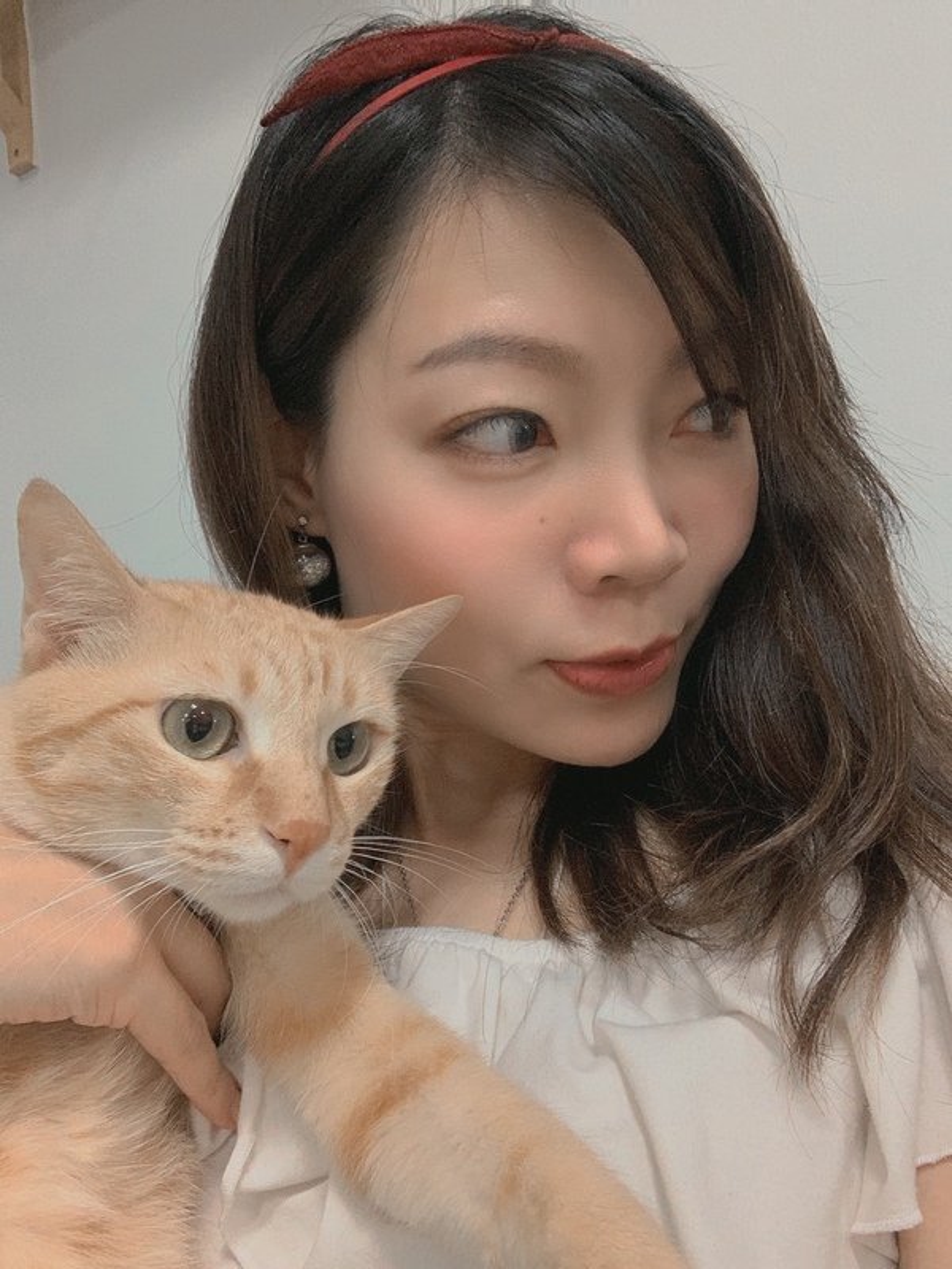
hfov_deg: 44.2
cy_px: 634
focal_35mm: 32
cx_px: 476
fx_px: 1173
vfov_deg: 56.8
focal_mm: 2.87
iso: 400
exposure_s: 1/30
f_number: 2.2
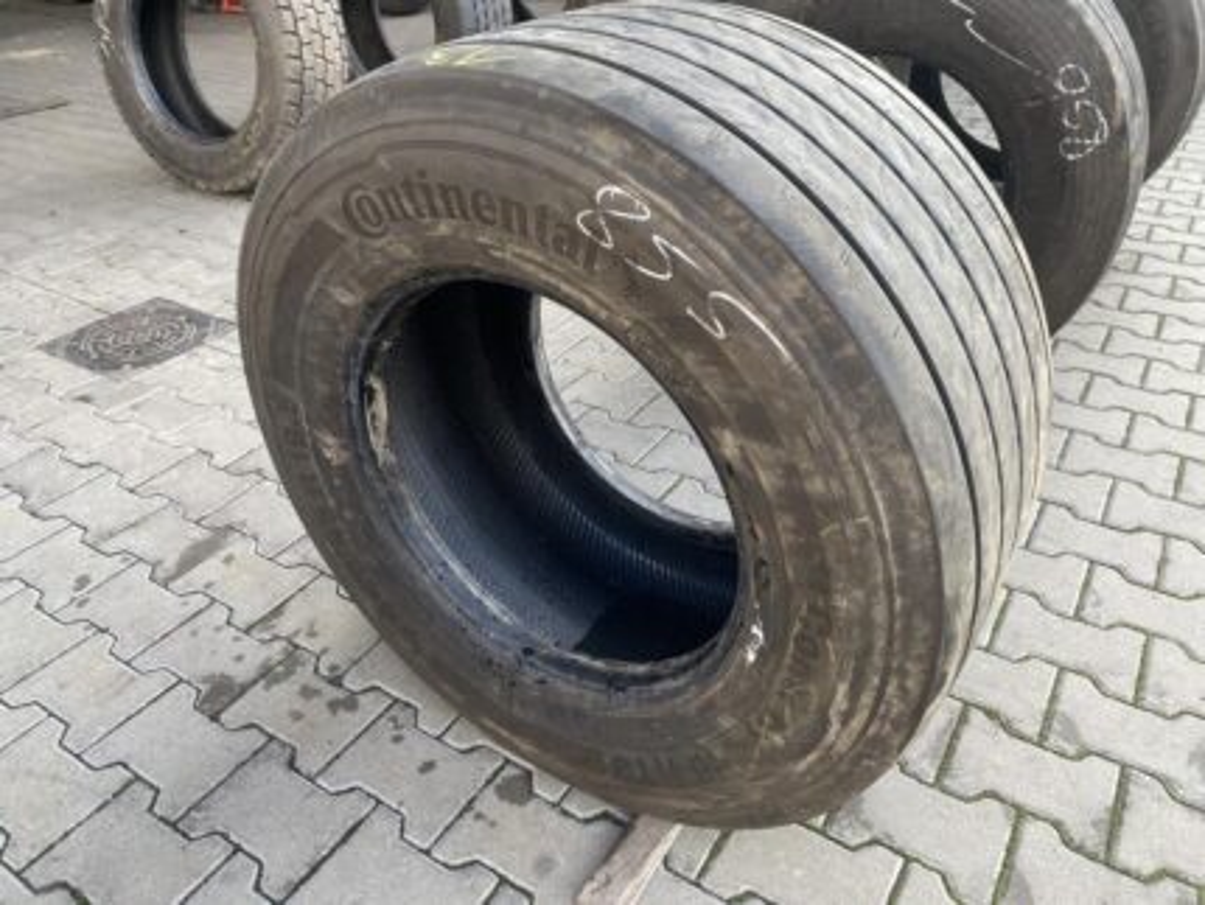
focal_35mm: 26
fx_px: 906
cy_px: 452
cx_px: 602
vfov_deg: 53.1
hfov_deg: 67.3
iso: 40
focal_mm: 4.25
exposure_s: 1/122
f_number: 1.8
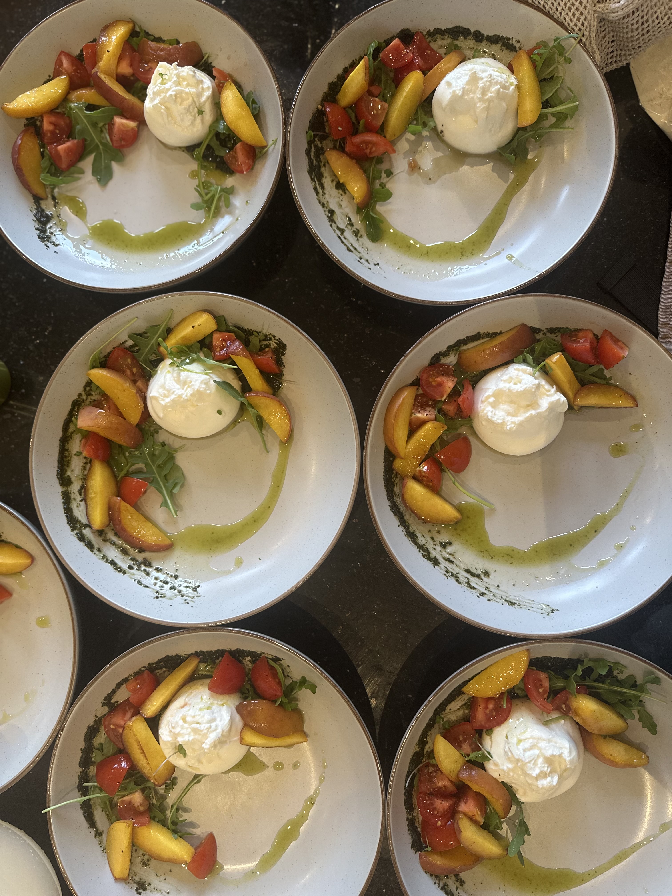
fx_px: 621
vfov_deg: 71.6
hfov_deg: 56.8
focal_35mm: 24
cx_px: 336
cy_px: 448
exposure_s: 1/50
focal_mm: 6.86
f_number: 1.78
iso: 200
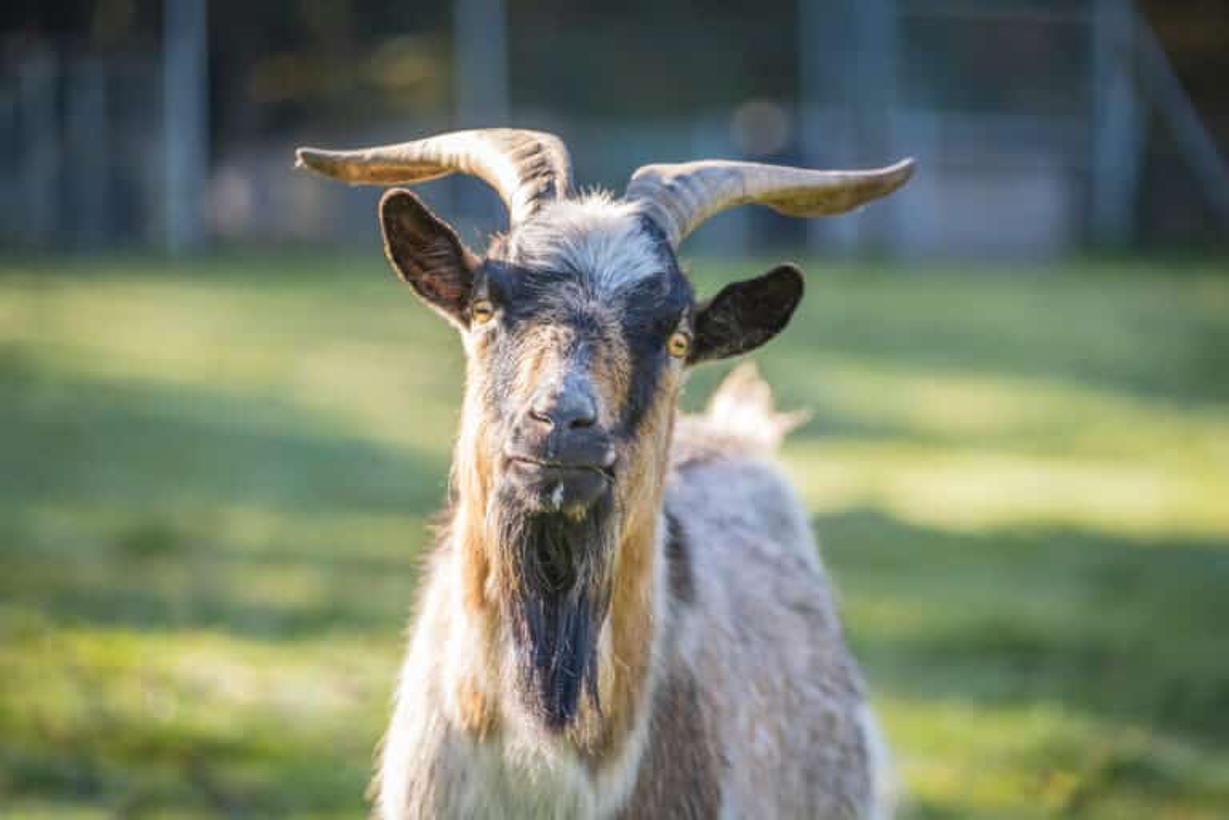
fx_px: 6110
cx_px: 614
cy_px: 410
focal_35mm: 179
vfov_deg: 7.7
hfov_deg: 11.5
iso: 160
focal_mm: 119.2
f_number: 2.8
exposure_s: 1/480
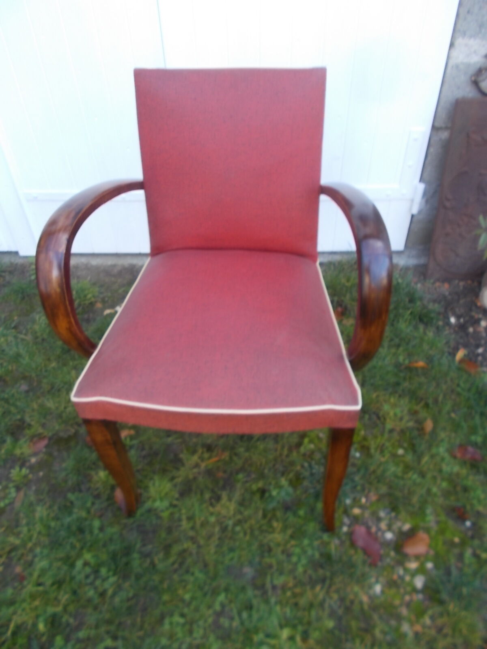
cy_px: 324
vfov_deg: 67.3
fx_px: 488
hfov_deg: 53.1
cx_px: 244
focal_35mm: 26
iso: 80
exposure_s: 1/40
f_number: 3.2
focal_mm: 4.6
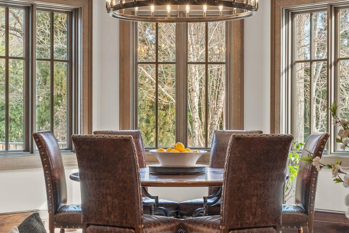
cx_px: 189
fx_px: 775
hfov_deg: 25.4
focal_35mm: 80
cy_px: 115
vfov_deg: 17.1
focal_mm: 34
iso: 800
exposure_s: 1/4
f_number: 9
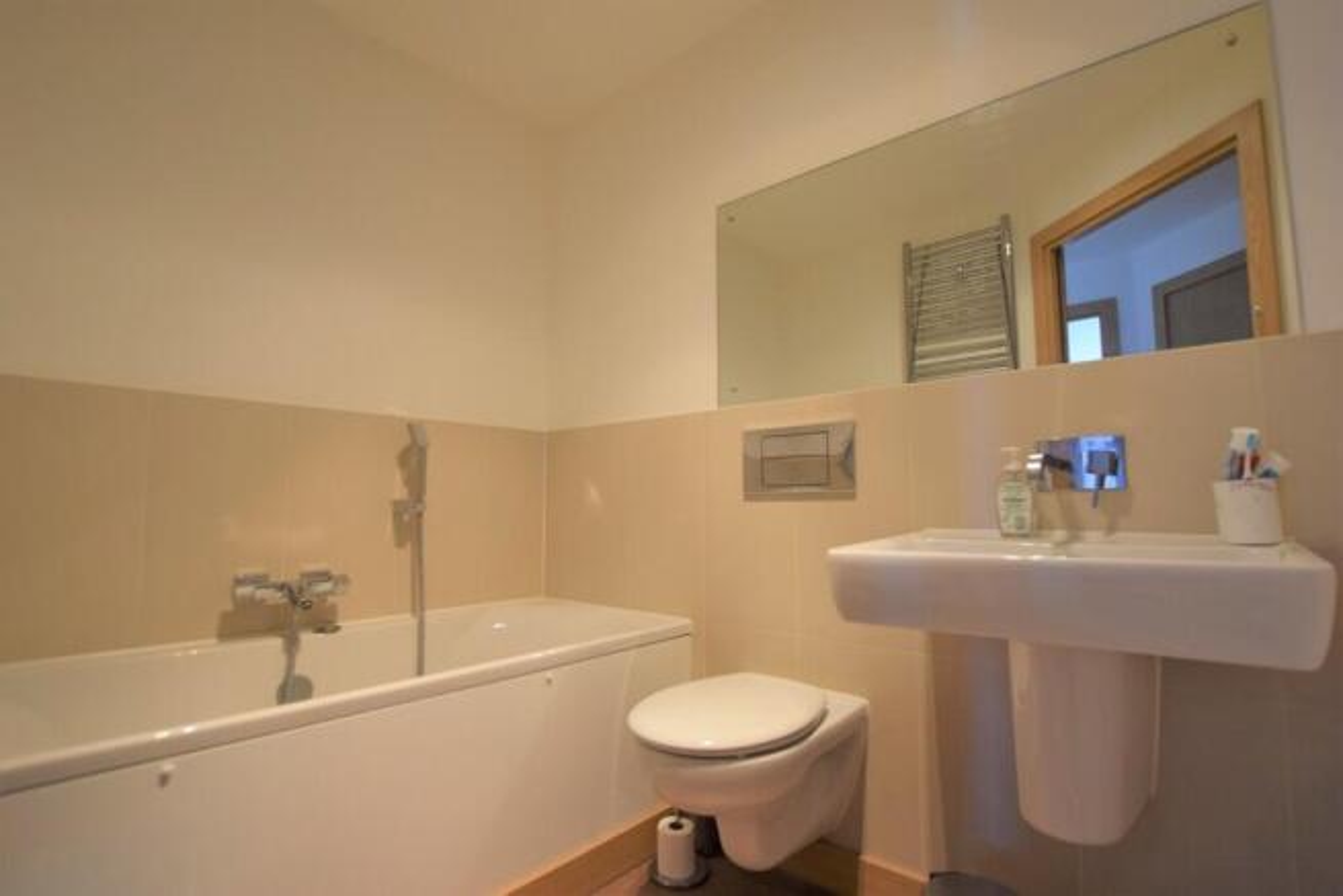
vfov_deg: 72.1
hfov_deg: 95.0
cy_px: 448
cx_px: 672
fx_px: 616
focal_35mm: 16
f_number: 4
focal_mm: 11
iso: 640
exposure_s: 1/60
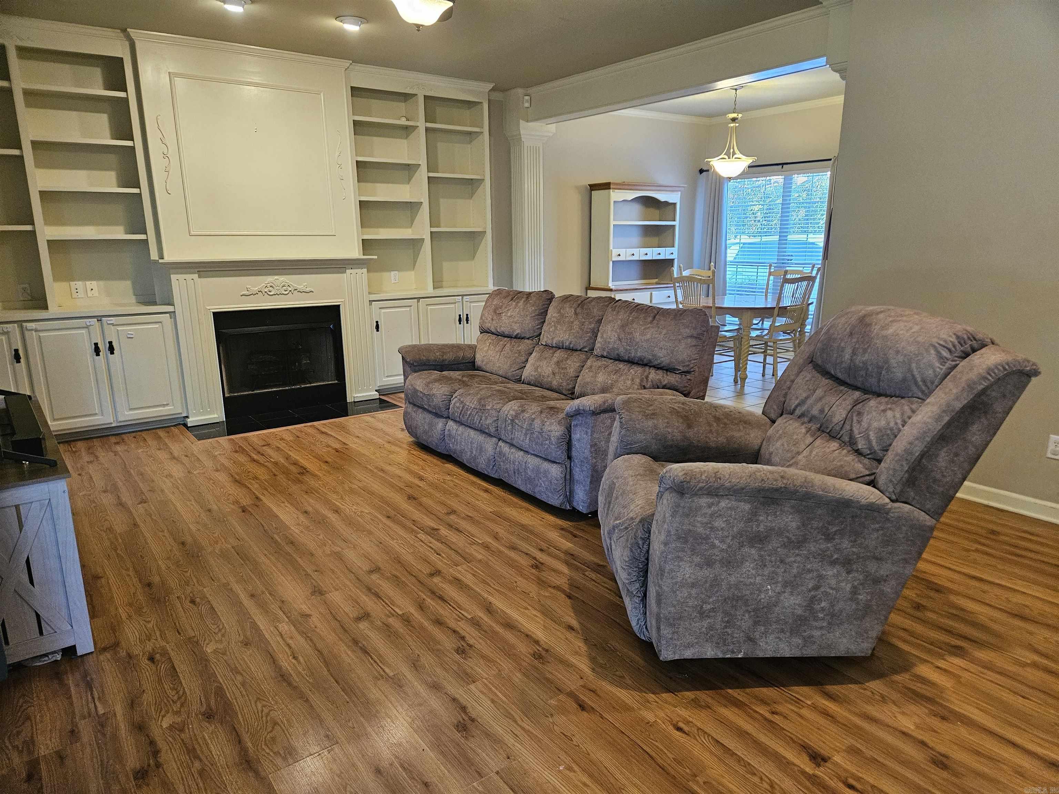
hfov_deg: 73.9
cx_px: 530
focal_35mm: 23
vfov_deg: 58.9
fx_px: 704
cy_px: 397
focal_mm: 5.4
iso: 640
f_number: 1.8
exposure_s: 1/120
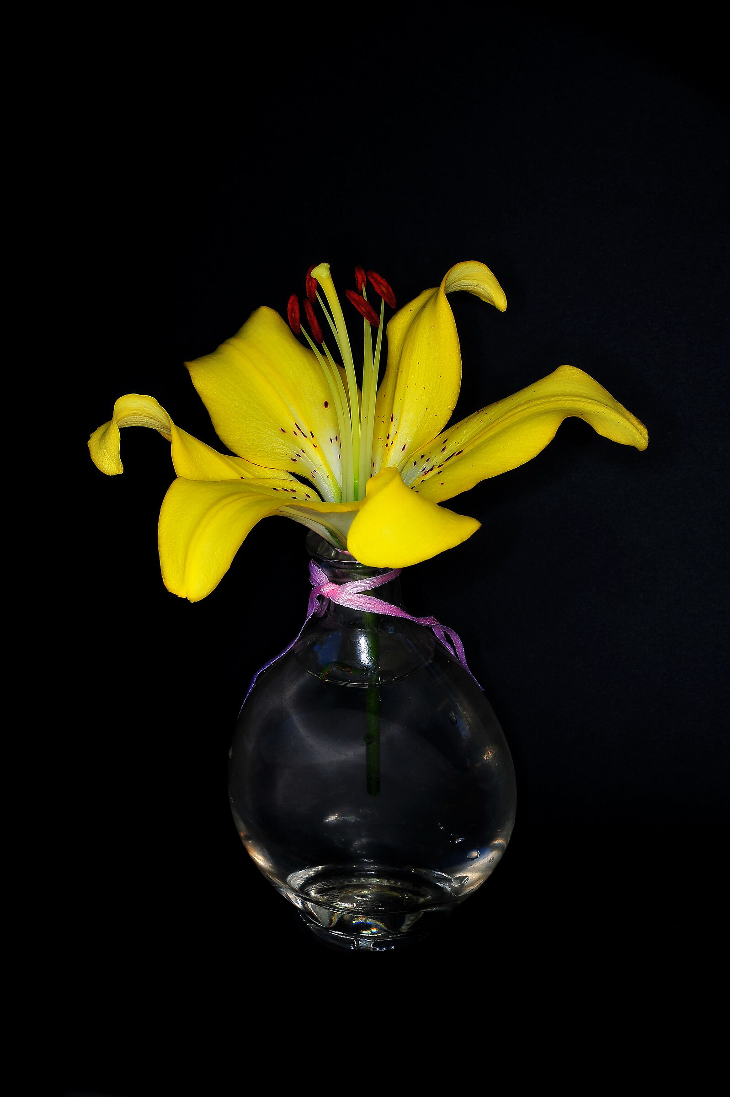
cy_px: 548
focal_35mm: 16
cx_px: 365
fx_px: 487
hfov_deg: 73.7
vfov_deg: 96.8
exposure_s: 1/125
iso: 200
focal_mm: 16
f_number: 16
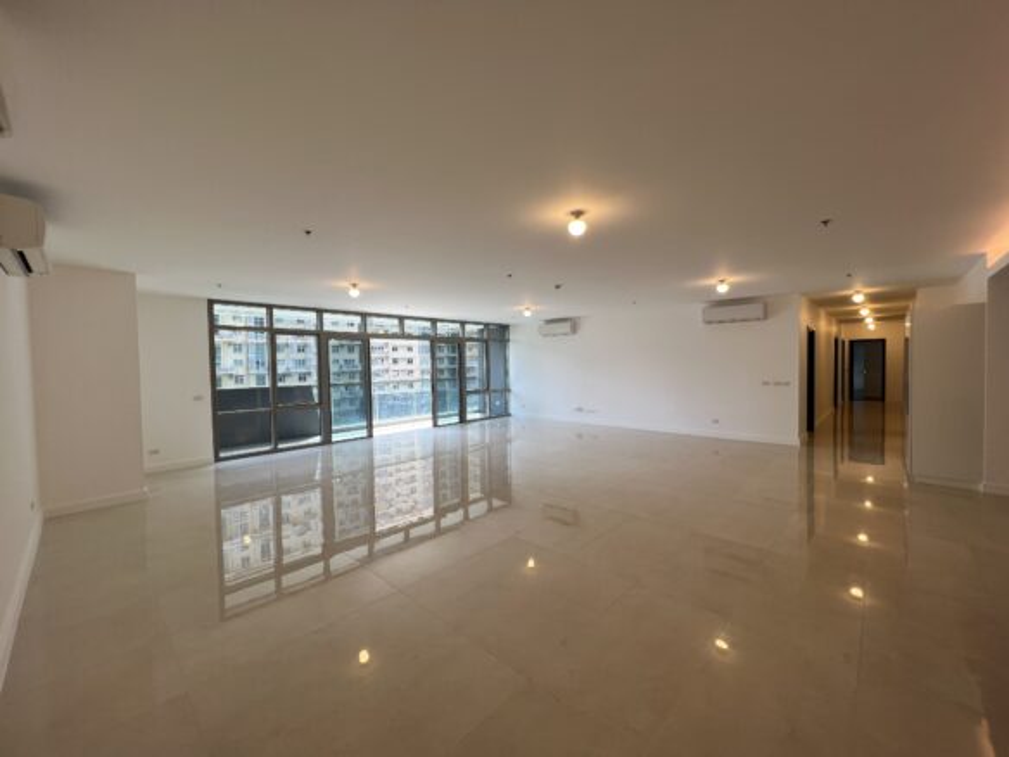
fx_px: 379
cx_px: 504
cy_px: 378
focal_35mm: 13
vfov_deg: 89.9
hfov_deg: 106.2
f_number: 1.8
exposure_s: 1/120
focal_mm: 1.57
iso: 32
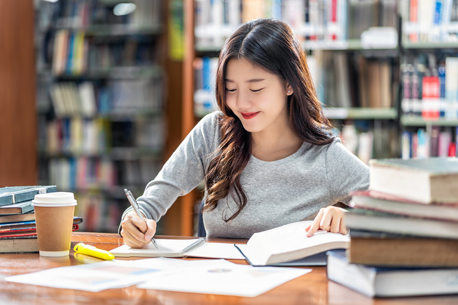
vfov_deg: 16.1
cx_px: 229
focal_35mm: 85
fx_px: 1081
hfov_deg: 23.9
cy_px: 152
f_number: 2
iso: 100
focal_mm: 85
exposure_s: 1/100
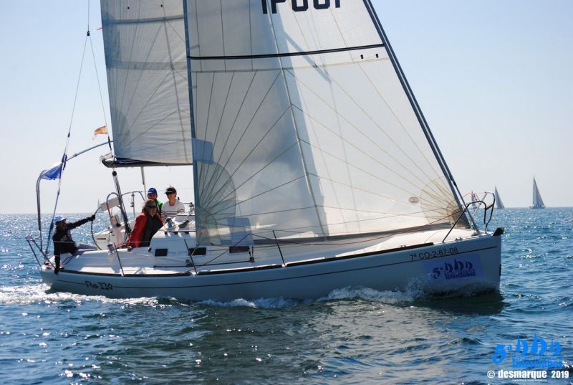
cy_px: 192
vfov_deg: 12.2
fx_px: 1794
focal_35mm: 112
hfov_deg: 18.1
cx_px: 286
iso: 100
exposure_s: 1/640
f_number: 6.3
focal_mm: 75
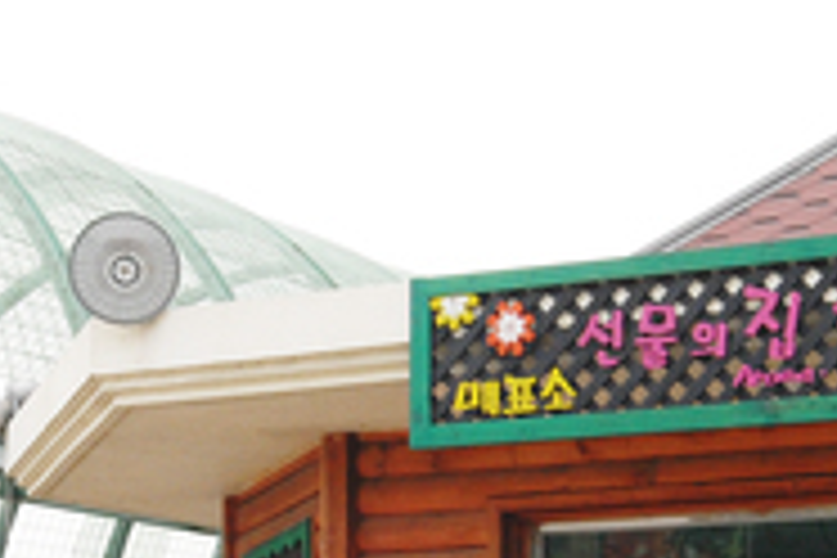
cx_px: 502
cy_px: 549
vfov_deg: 12.0
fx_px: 2627
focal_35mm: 113
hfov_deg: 18.1
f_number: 9
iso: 250
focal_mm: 20
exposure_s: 1/320
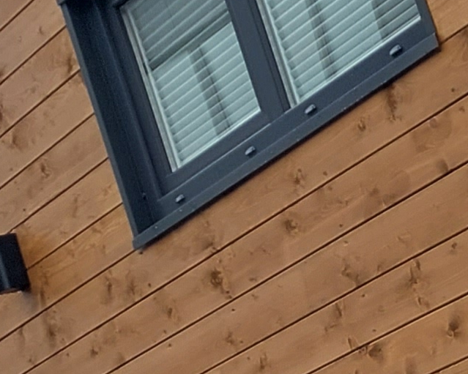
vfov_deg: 8.3
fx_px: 2590
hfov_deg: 10.3
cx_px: 336
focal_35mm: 187
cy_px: 195
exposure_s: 1/100
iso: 25
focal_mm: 4.6
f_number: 1.8
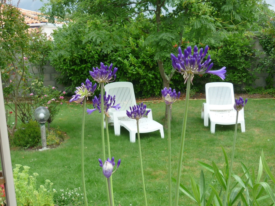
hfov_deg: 38.9
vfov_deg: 29.7
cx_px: 138
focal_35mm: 49
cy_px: 103
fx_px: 389
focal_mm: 6.4
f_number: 3
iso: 80
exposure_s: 1/400
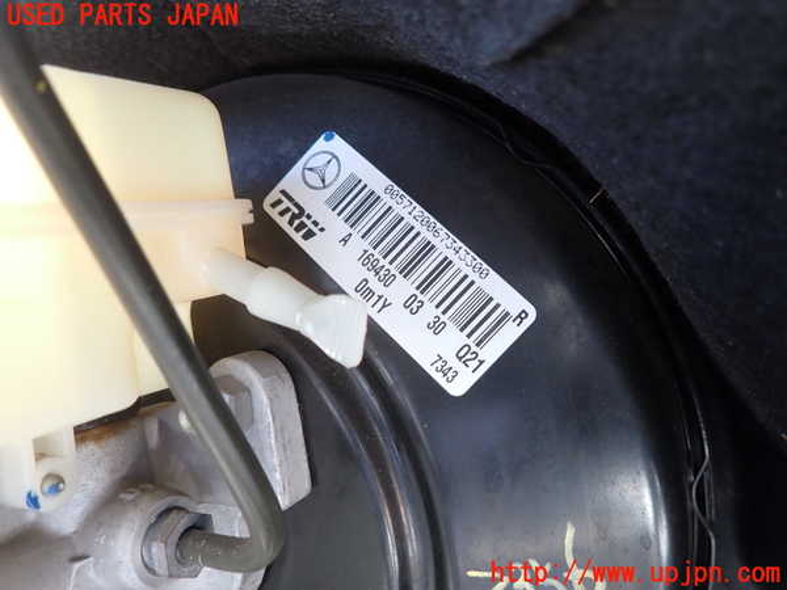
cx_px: 394
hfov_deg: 69.4
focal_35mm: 25
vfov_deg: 54.9
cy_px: 295
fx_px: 568
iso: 200
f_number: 2
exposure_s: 1/60
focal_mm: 4.5
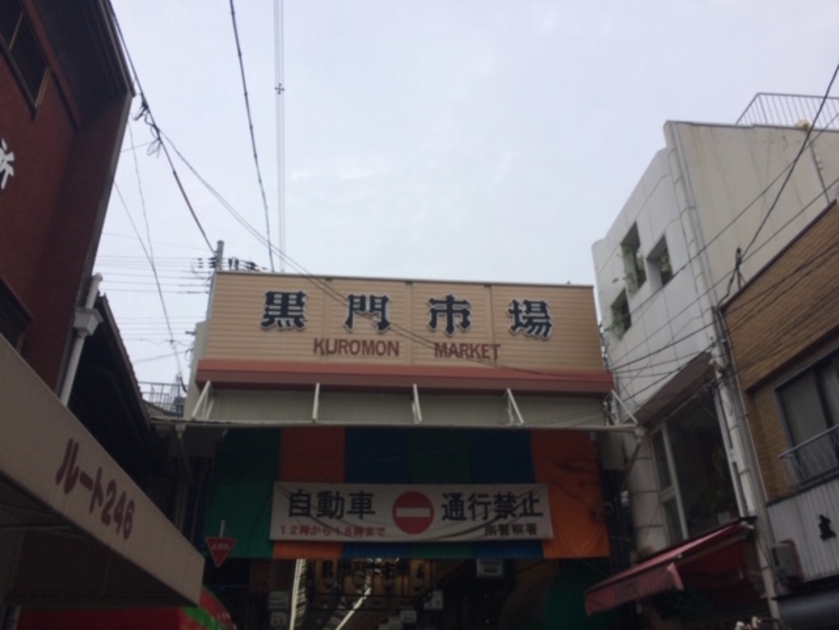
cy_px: 315
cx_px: 420
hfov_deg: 61.7
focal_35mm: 29
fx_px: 703
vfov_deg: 48.2
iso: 32
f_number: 2.2
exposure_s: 1/1325
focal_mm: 4.15
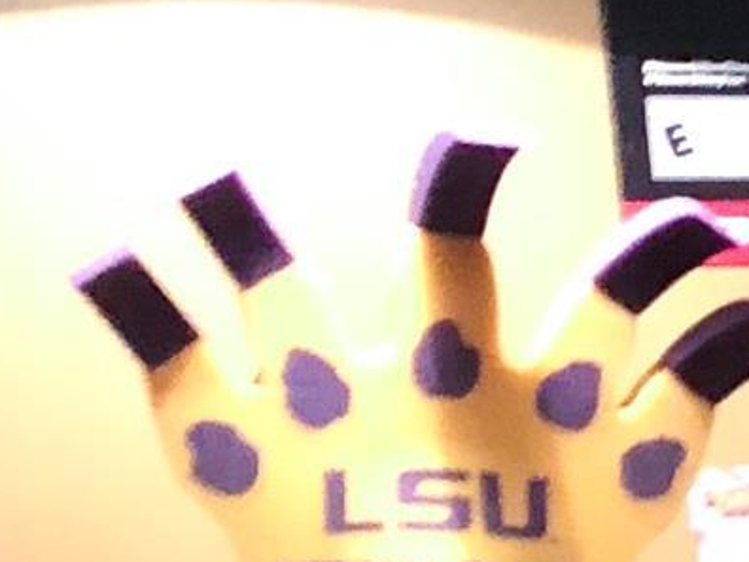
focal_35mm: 217
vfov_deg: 6.5
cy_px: 1342
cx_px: 2395
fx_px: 4695
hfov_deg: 7.7
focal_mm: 3.99
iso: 100
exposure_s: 1/5
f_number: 1.8
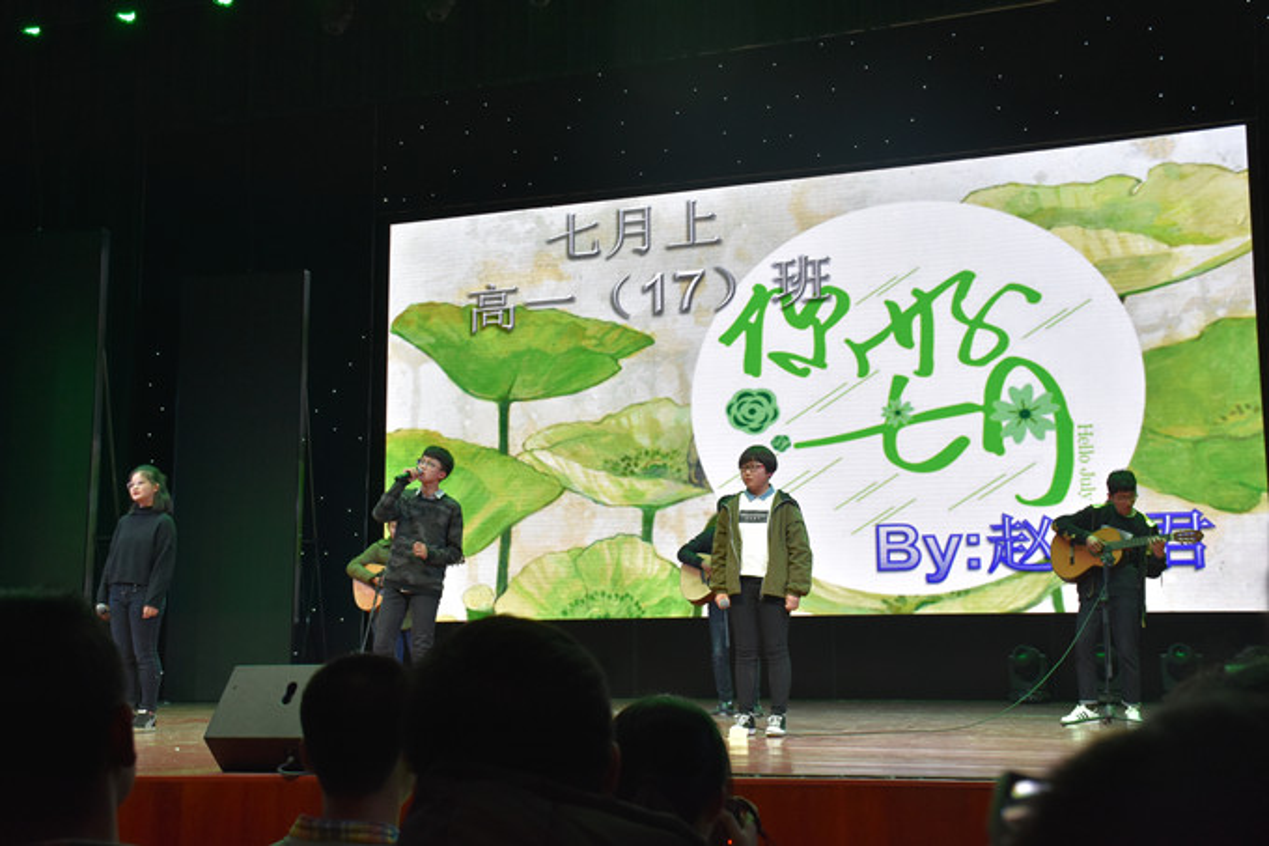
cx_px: 634
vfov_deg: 29.9
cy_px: 423
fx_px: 1586
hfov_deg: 43.6
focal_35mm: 45
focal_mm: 30
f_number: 5.6
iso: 800
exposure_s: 1/125
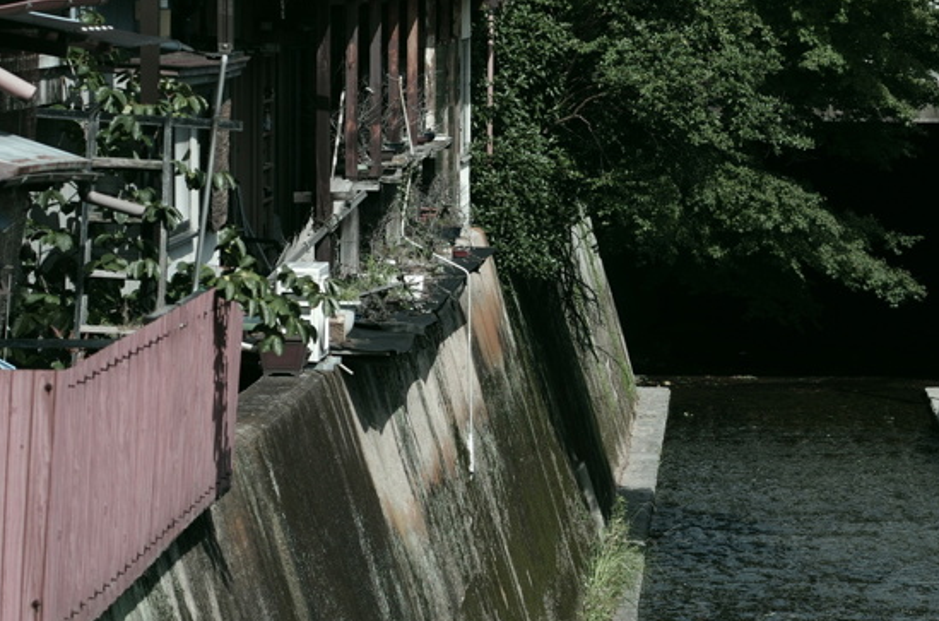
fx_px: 5099
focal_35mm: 196
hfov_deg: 10.5
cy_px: 246
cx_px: 821
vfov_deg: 7.0
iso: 100
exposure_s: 1/500
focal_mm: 70
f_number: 5
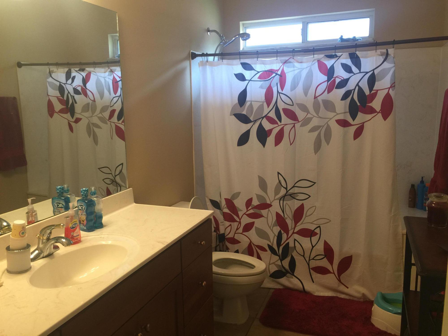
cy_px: 168
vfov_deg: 48.2
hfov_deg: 61.7
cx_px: 224
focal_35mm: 29
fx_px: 375
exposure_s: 1/15
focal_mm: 4.15
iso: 40
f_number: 2.2
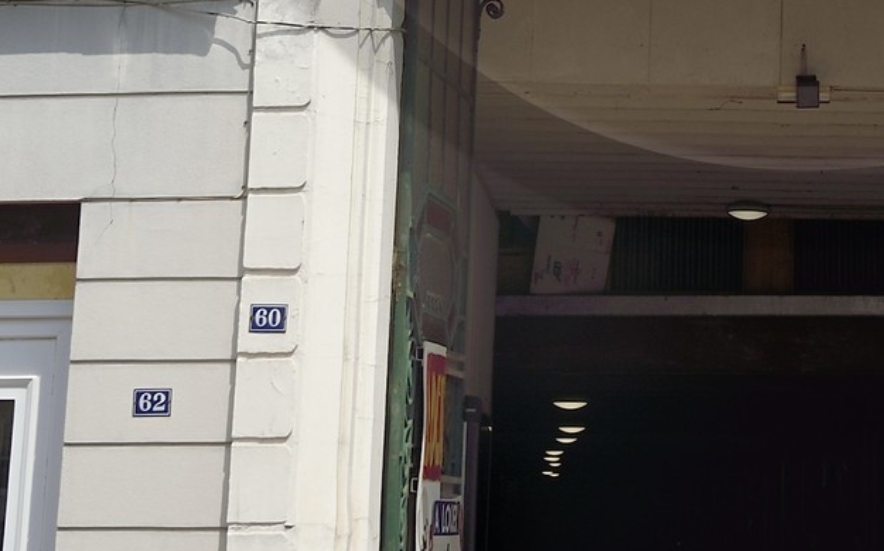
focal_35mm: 149
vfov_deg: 8.5
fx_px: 3588
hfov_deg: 13.9
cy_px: -413
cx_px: 806
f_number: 10
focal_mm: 38
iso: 200
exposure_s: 1/250
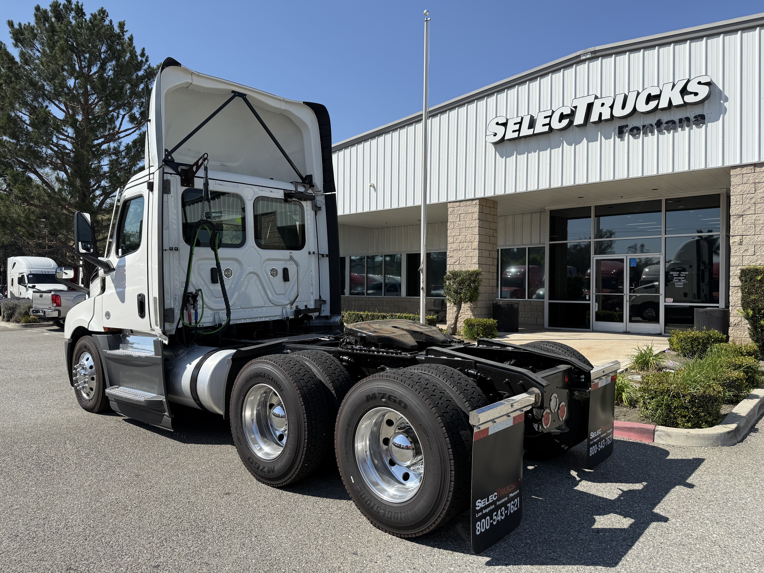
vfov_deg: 56.8
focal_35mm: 24
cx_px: 382
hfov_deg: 71.6
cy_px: 286
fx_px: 530
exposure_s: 1/4673
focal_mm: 6.76
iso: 80
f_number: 1.78
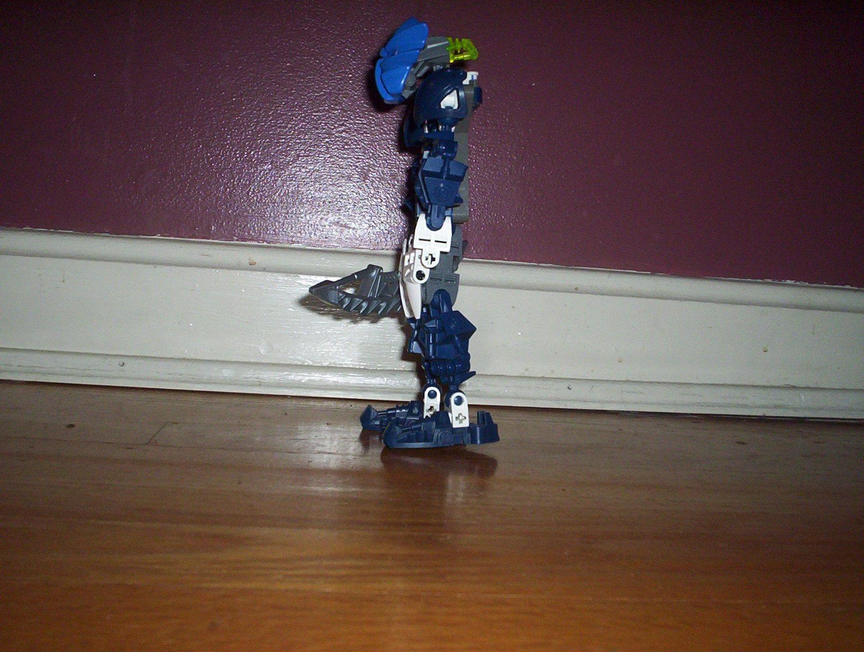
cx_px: 432
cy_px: 326
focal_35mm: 38
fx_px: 951
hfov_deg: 48.9
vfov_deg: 37.9
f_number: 4.5
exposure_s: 1/60
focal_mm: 4.99
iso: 140
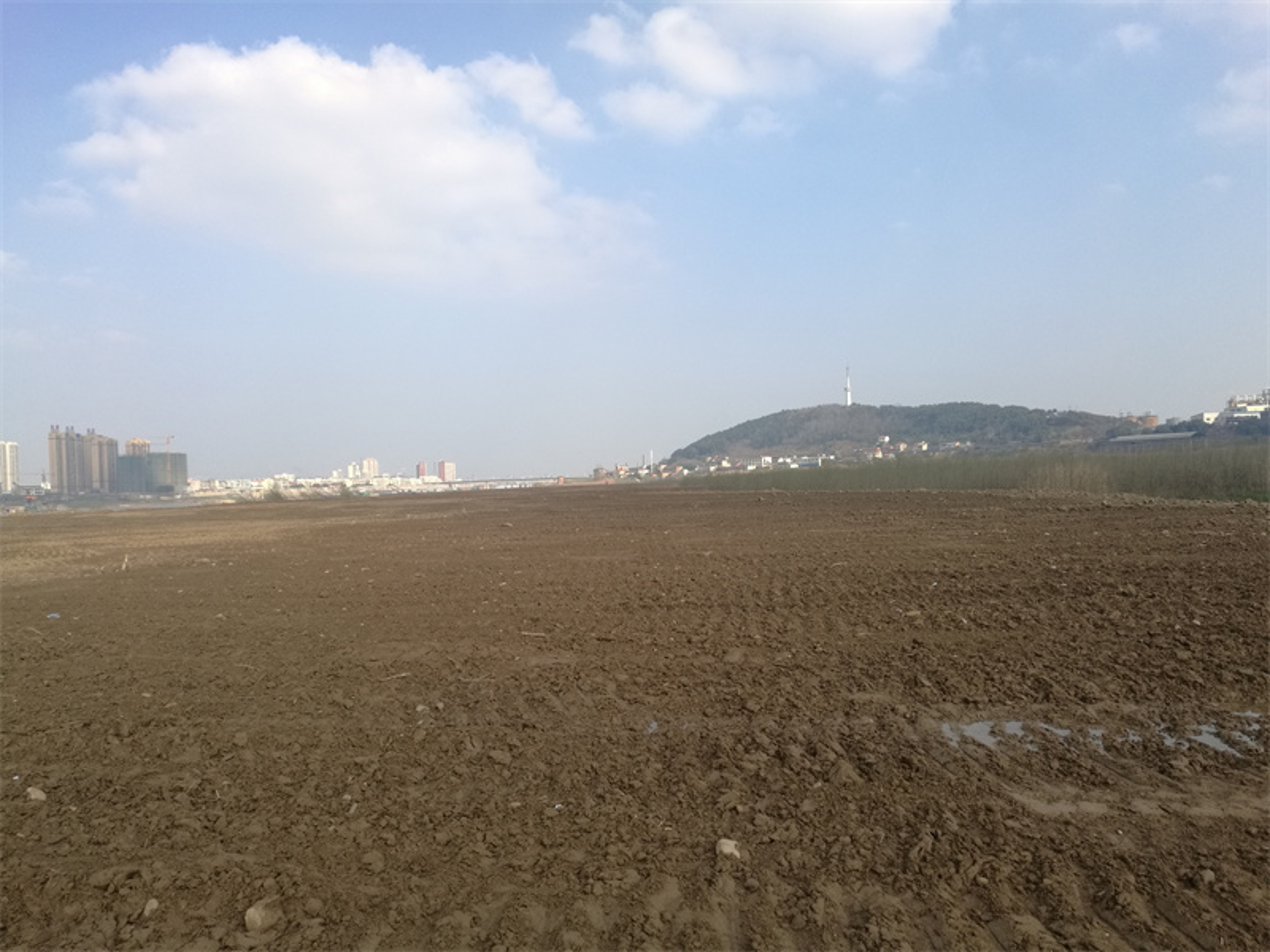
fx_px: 991
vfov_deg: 51.4
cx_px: 635
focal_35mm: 27
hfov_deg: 65.3
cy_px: 476
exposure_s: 1/601
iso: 50
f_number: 2
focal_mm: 4.04
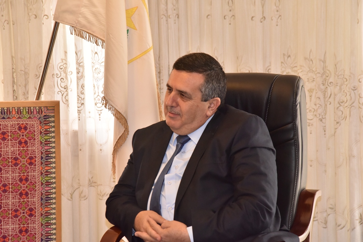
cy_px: 121
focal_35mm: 120
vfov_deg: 11.4
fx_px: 1210
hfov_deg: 17.1
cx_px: 182
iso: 3200
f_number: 8
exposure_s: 1/250
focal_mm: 120
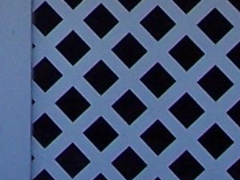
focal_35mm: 297
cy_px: -490
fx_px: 2058
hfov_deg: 6.3
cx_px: -403
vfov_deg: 4.6
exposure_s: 1/250
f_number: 3.4
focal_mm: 8
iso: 100
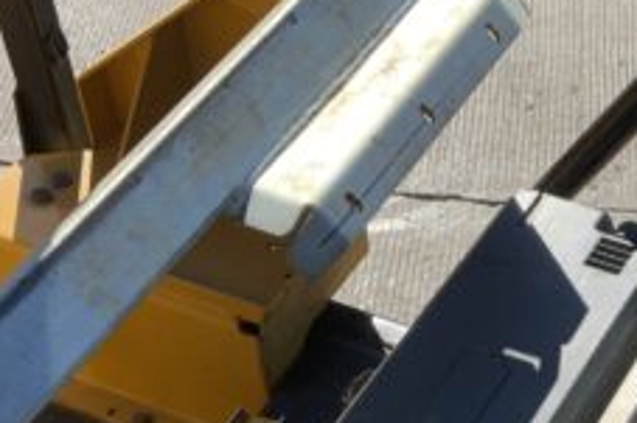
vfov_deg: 15.6
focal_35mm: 85
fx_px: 1503
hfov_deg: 23.7
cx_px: 488
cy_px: 476
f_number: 1.8
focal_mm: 3
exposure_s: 1/1250
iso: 16
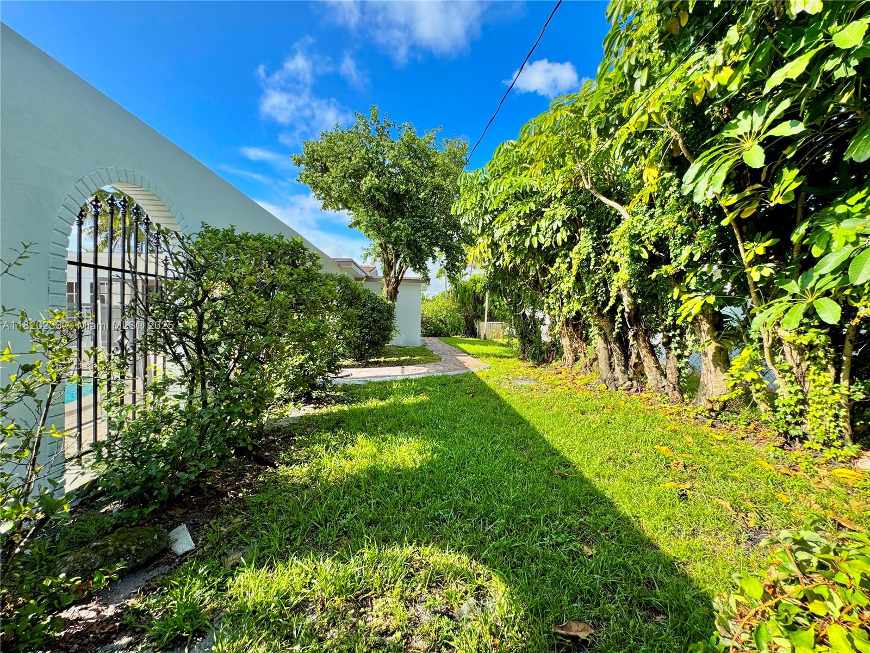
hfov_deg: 102.1
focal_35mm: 14
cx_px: 435
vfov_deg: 85.7
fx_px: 352
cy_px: 326
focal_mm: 2.22
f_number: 2.2
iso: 40
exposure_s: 1/473
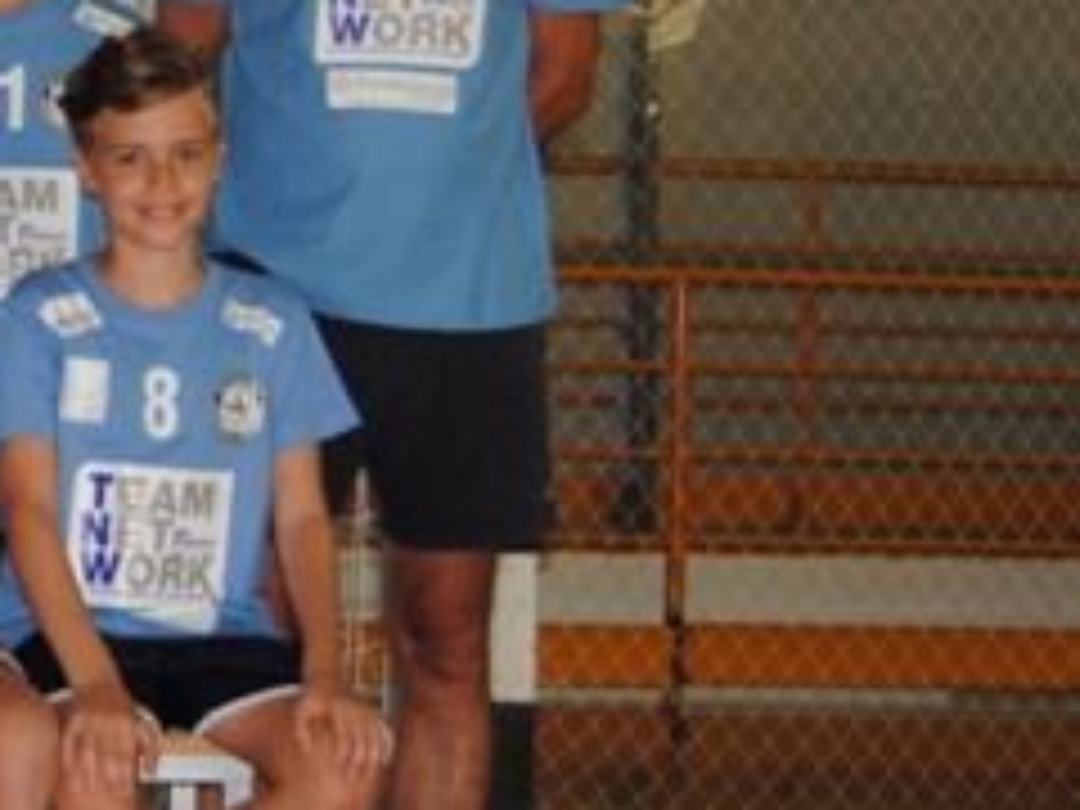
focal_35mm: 140
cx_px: -421
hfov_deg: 13.5
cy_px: 333
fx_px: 4352
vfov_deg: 10.6
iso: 200
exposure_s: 1/60
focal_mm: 31
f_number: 4.2
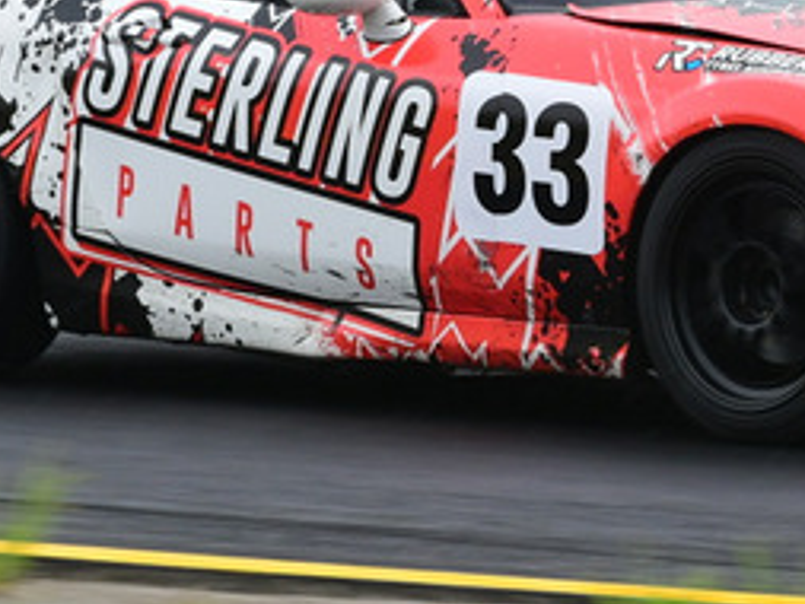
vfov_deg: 1.6
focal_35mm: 912
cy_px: -146
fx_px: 21219
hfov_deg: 2.2
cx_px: 535
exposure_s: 1/250
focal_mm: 200
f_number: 11
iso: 500
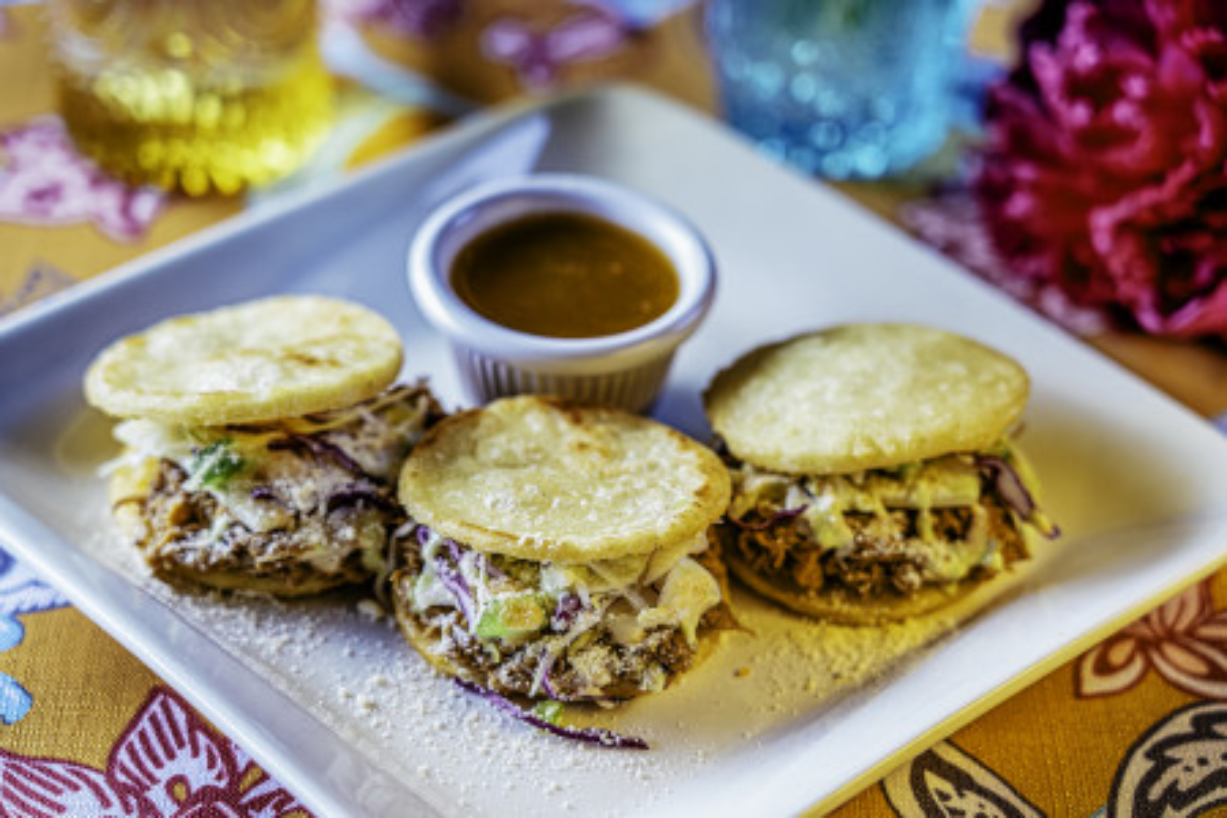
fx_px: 3101
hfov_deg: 22.4
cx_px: 614
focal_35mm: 91
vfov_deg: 15.0
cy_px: 409
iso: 50
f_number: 4
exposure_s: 1/50
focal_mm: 91
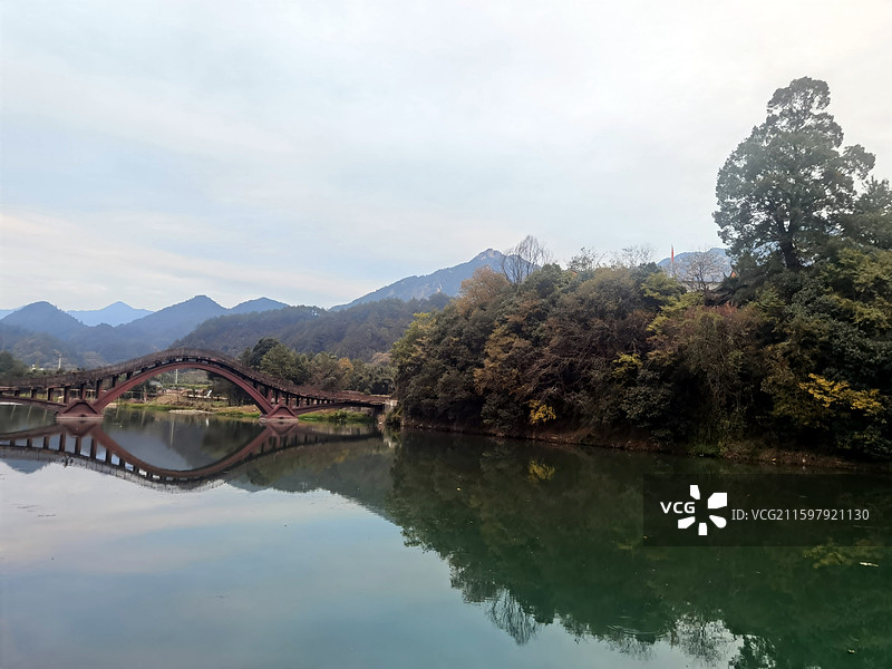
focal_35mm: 26
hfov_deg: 67.3
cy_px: 334
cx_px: 446
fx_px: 670
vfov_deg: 53.1
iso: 50
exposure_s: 1/100
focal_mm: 6.71
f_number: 1.9
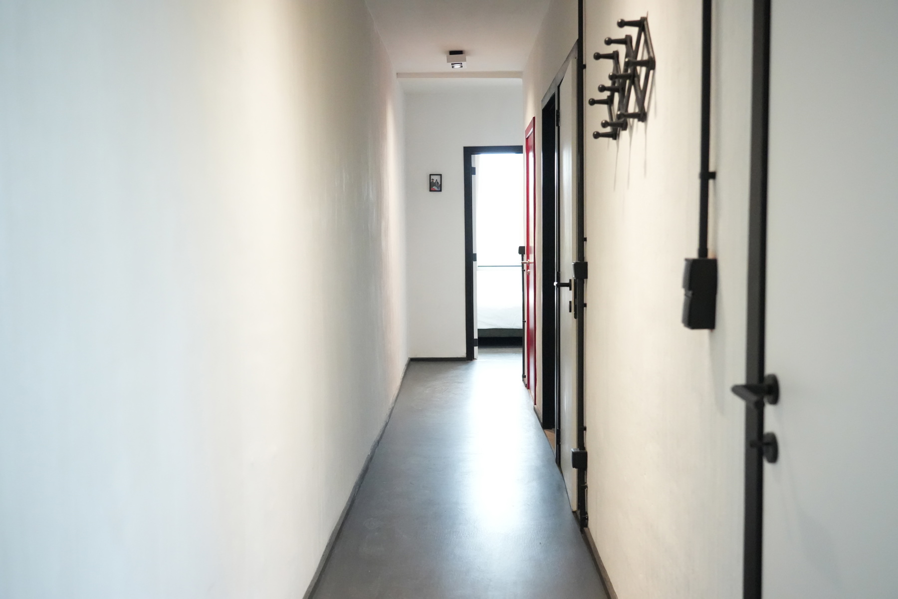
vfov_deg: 36.9
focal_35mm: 36
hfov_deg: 53.1
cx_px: 449
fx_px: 898
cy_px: 300
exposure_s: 1/250
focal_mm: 36
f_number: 4.5
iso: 12800
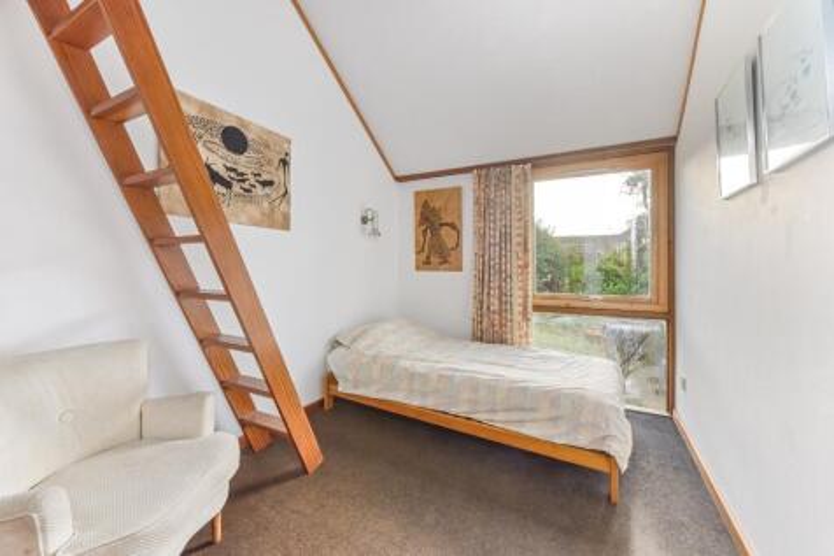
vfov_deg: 81.2
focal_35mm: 14
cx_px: 417
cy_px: 278
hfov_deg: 104.3
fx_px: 324
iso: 640
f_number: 11
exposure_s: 1/4
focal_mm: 14
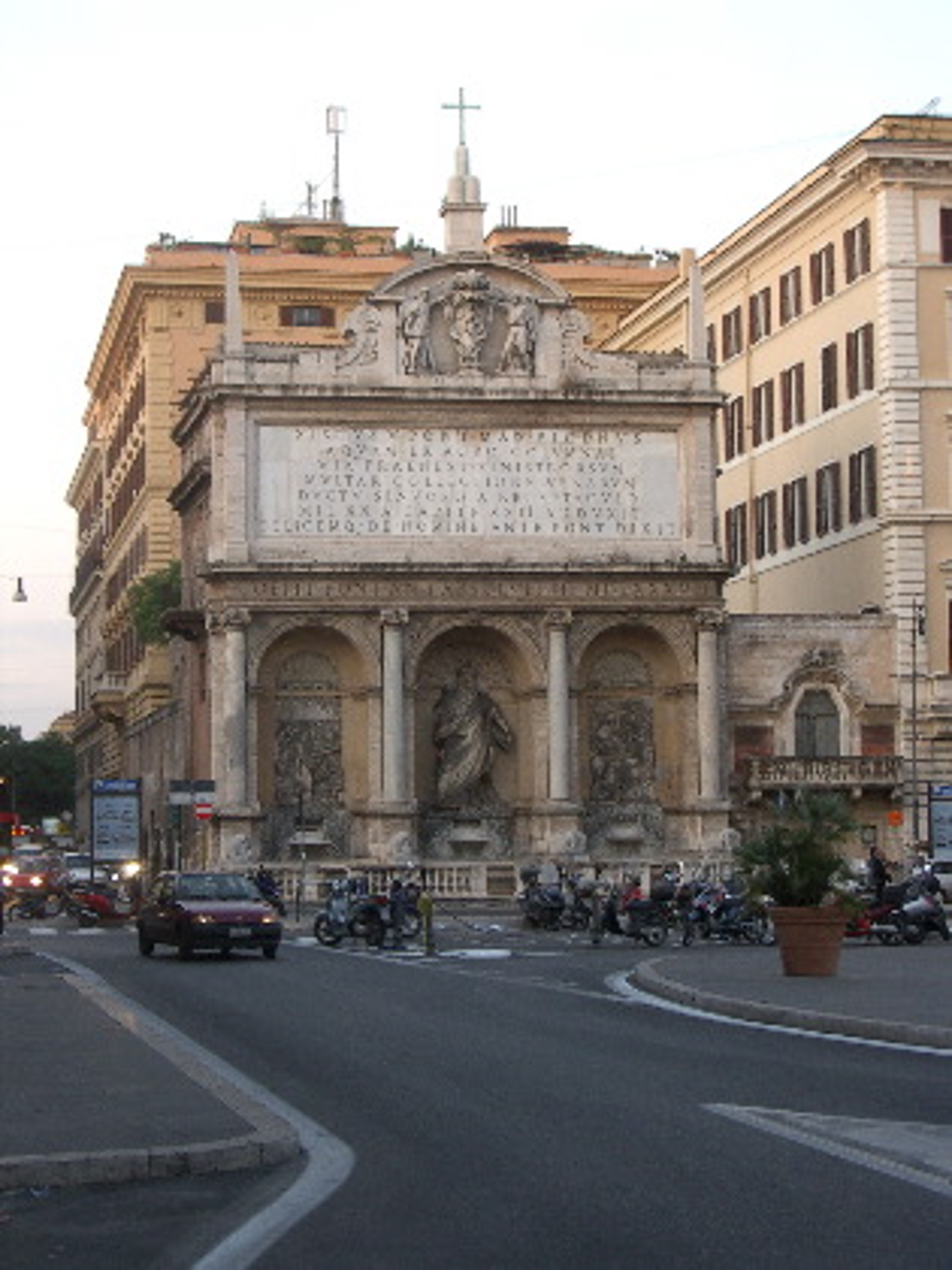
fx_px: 2714
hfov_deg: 19.9
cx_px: 476
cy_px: 635
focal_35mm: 74
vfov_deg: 26.3
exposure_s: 1/40
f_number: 3.9
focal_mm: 12.2
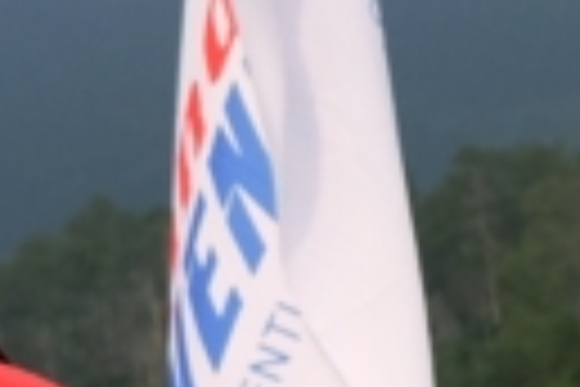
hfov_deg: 4.7
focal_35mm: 405
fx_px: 6524
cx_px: -1601
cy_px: -304
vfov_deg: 3.4
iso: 400
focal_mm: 34.3
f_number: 9
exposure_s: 1/450
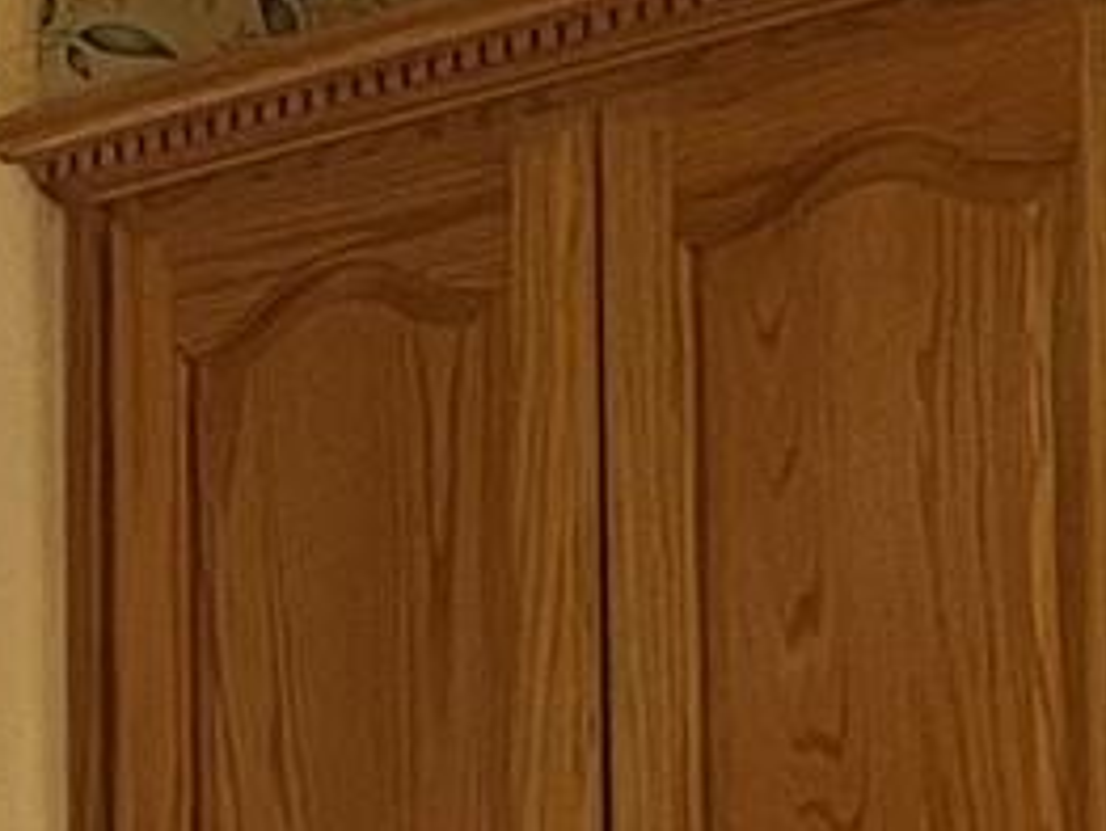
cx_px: -2828
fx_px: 6492
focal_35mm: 203
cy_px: 1447
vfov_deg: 7.2
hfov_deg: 7.7
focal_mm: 4.2
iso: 250
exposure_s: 1/60
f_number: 1.6
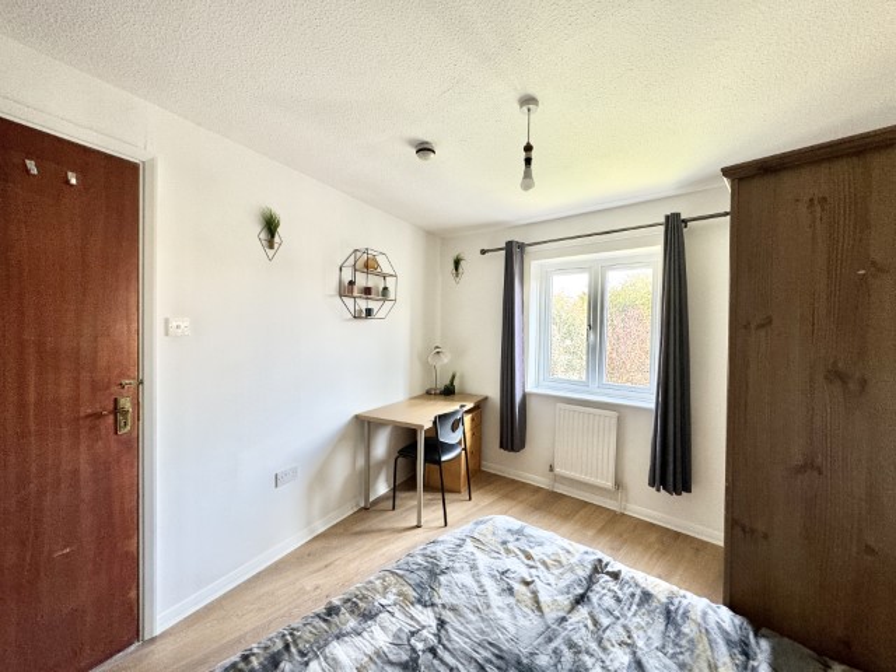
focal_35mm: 14
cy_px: 336
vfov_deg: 85.7
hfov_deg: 102.1
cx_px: 448
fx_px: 362
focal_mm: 2.22
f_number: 2.2
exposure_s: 1/99
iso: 160
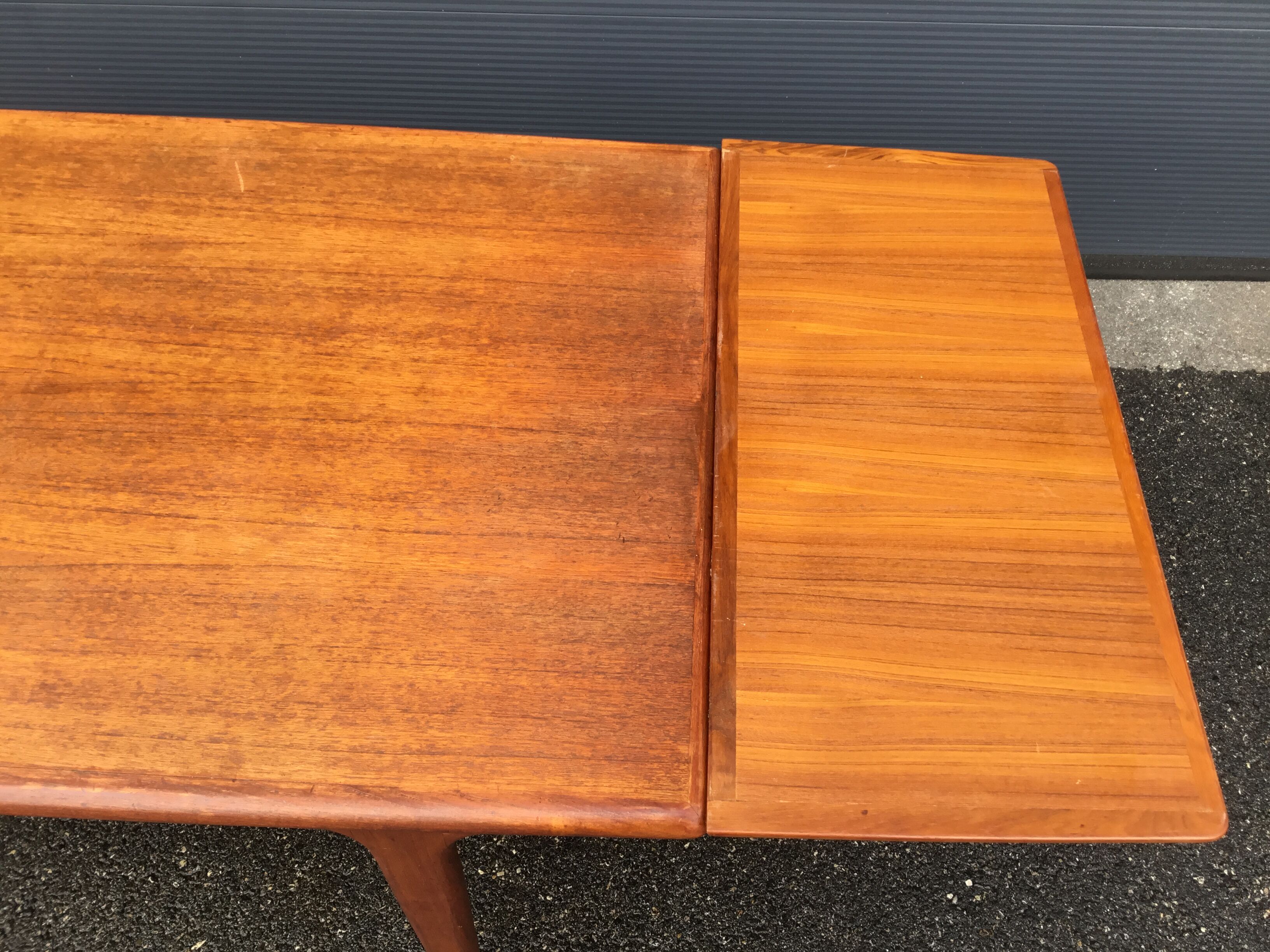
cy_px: 476
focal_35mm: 31
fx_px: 1137
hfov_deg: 58.4
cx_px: 635
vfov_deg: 45.4
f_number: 2.4
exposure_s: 1/159
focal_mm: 3.3
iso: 25
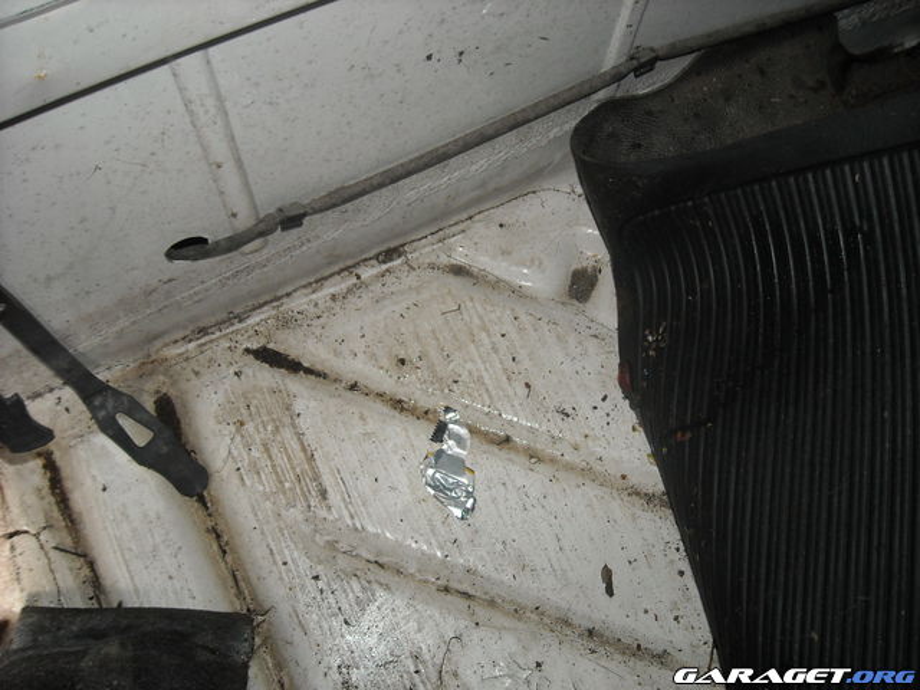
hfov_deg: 52.6
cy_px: 345
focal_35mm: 35
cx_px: 460
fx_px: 930
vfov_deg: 40.7
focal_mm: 5.7
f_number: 2.8
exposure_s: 1/60
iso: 200
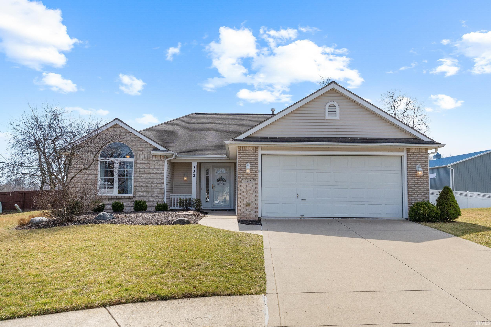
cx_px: 246
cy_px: 164
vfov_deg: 43.6
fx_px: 409
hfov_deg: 61.9
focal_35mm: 30
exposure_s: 1/4000
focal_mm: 20
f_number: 4.5
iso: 500
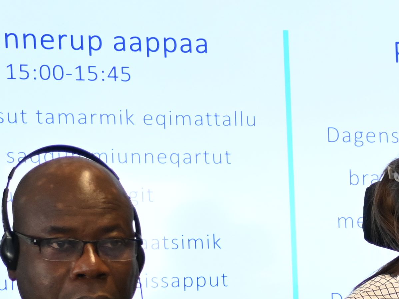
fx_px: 2167
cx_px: 848
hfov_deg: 9.7
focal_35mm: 188
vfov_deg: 7.8
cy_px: 437
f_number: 2.8
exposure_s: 1/125
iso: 800
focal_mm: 28
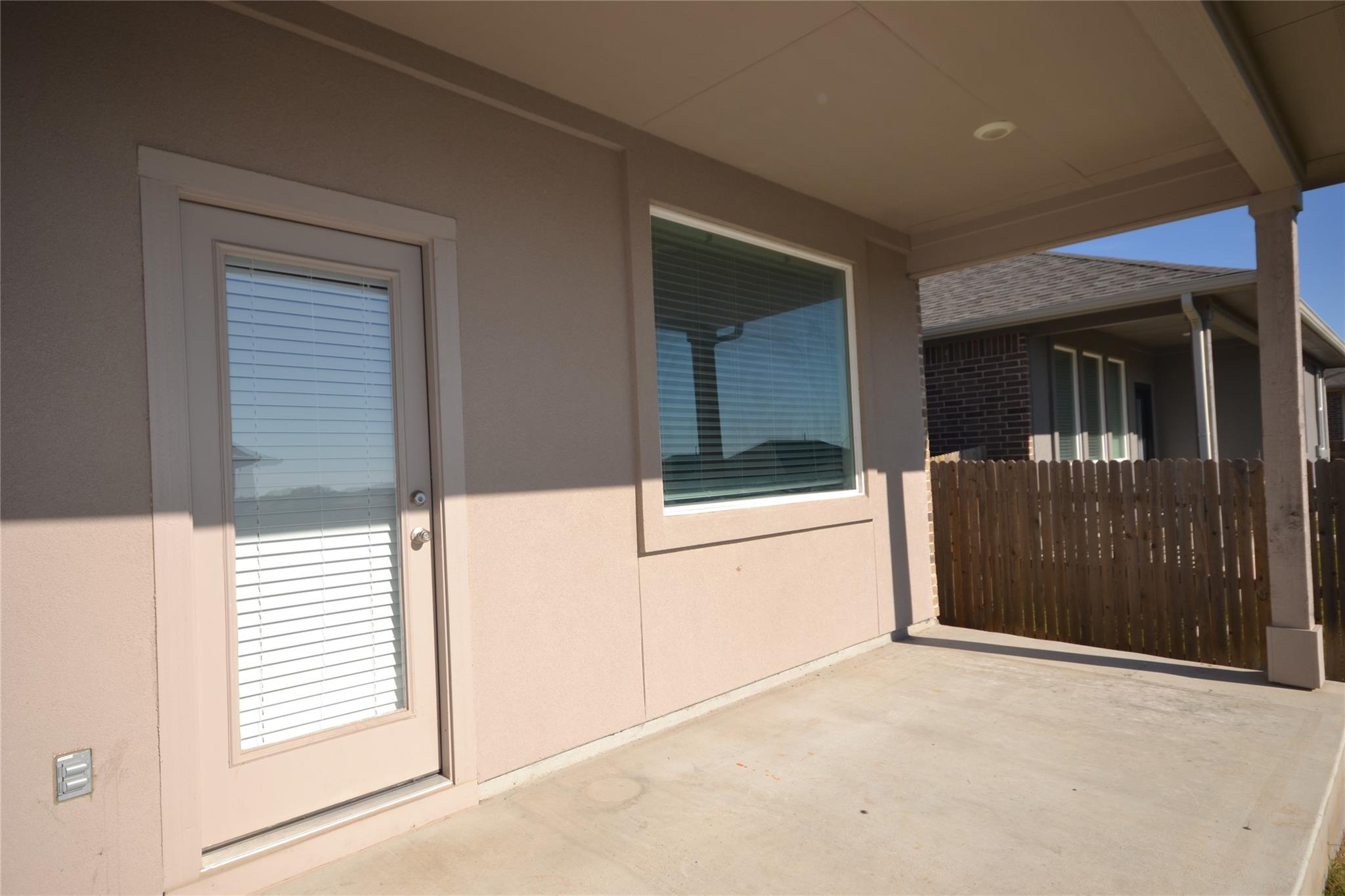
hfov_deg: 85.4
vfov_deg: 63.2
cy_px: 448
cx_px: 672
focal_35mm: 20
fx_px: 728
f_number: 9
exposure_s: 1/200
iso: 100
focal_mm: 13
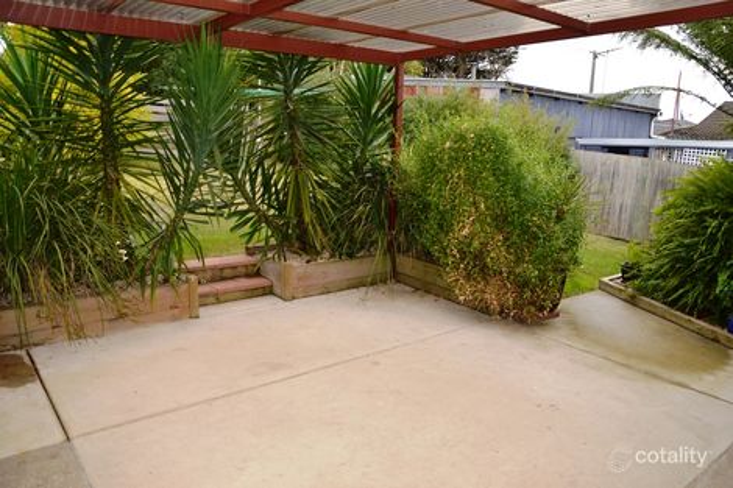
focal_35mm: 27
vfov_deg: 47.9
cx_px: 366
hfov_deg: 67.4
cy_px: 244
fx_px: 550
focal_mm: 18
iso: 180
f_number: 4
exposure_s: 1/125
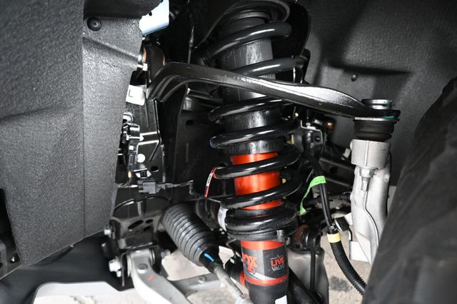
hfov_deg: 73.8
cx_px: 228
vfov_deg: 53.1
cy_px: 152
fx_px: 304
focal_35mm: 24
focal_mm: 16
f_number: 3.5
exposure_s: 1/125
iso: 3200
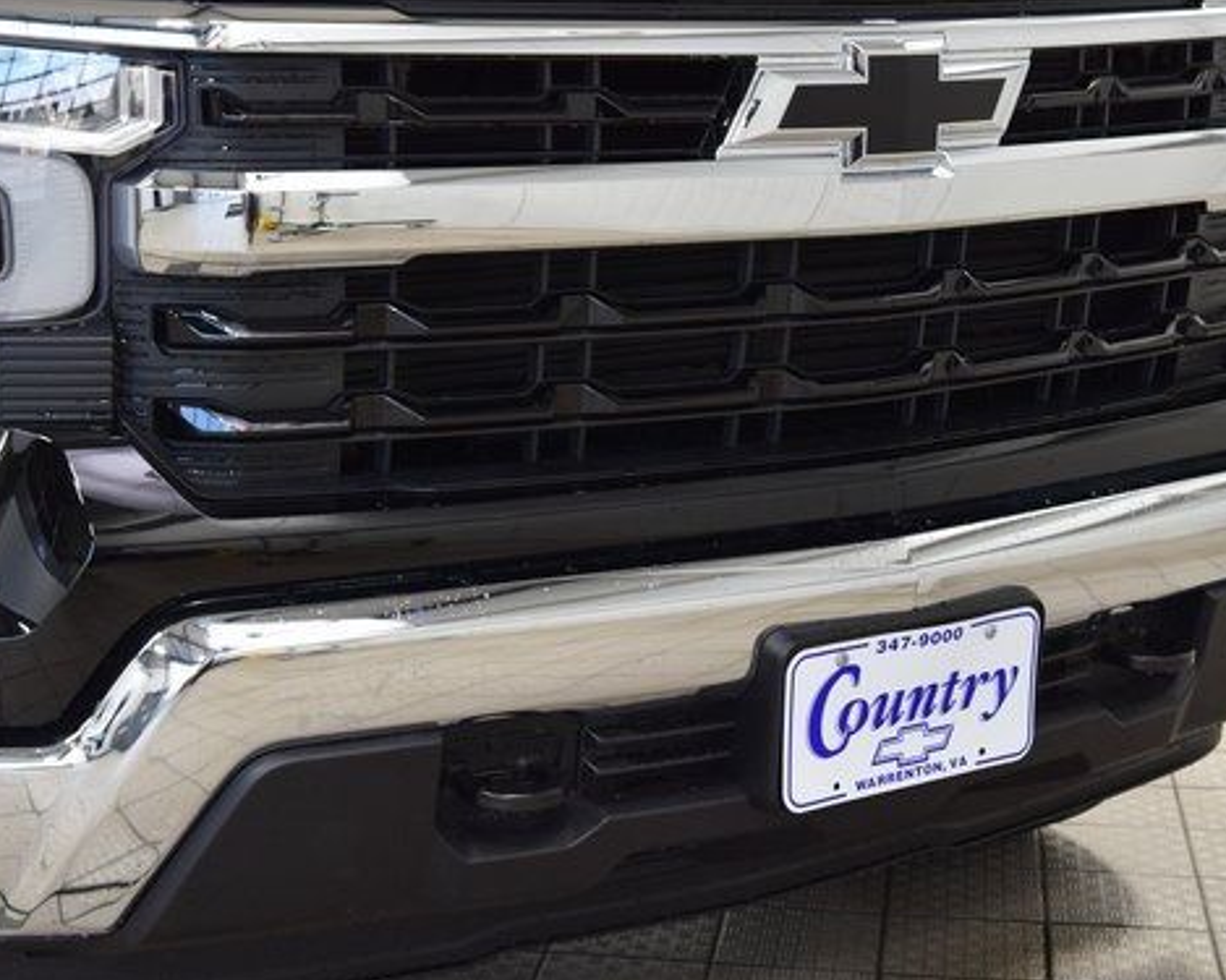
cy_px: 464
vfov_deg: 21.0
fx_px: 2648
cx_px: 557
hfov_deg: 26.1
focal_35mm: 73
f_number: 6.3
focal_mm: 38
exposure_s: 1/15
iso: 640
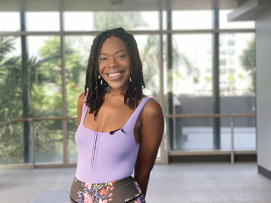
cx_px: 136
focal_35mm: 52
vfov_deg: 28.0
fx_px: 407
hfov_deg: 36.8
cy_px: 102
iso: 32
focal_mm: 6
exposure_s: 1/120
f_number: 2
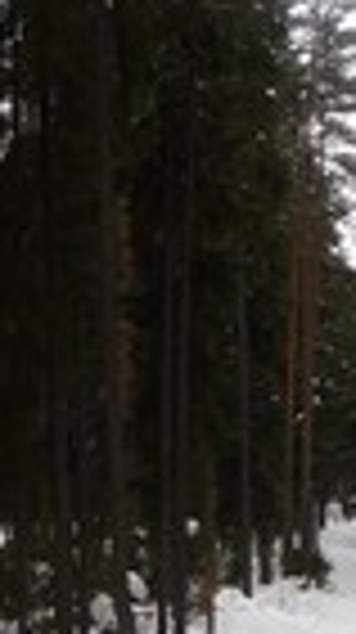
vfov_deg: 21.3
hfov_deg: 12.2
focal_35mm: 99
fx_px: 1666
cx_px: 212
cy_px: 501
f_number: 4
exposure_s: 1/160
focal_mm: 5.2
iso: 100
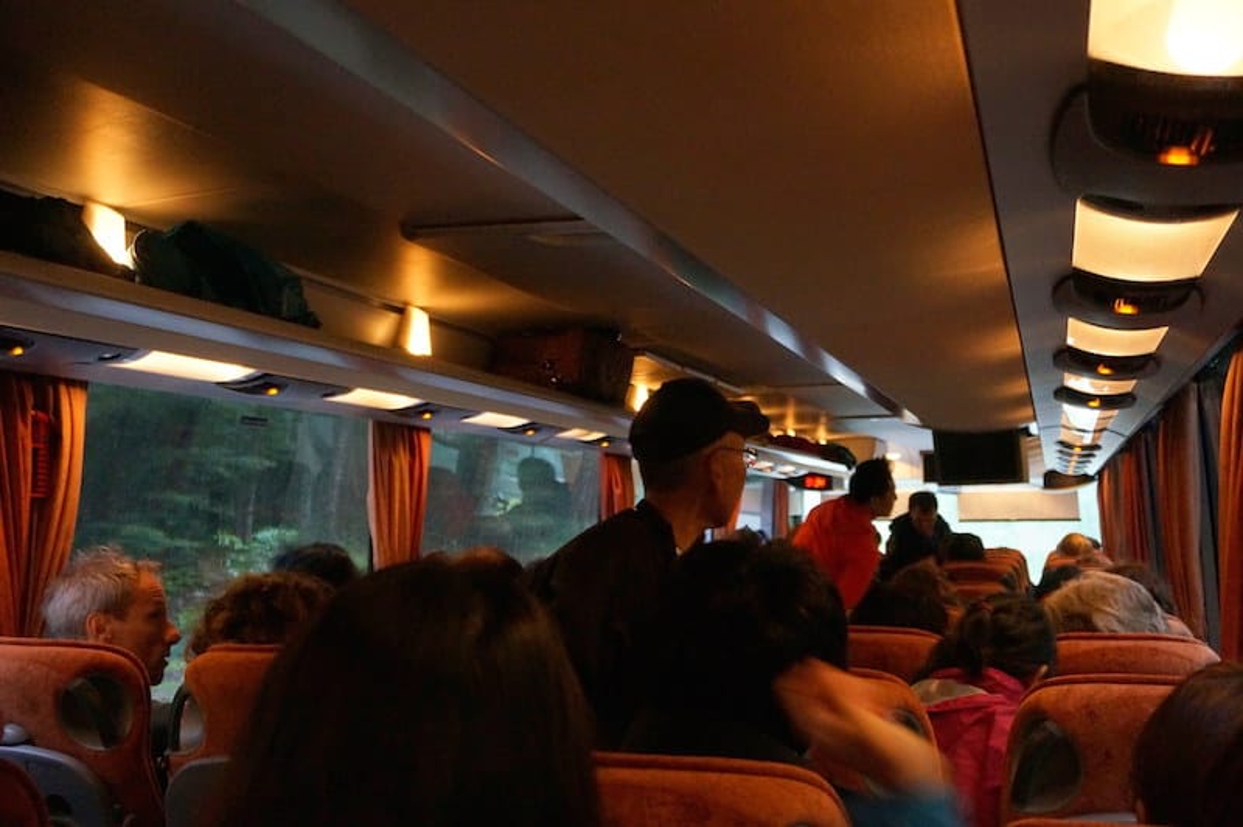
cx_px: 622
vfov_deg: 34.2
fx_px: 1345
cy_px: 414
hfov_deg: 49.6
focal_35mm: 39
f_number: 4.5
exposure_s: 1/30
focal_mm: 26
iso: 3200
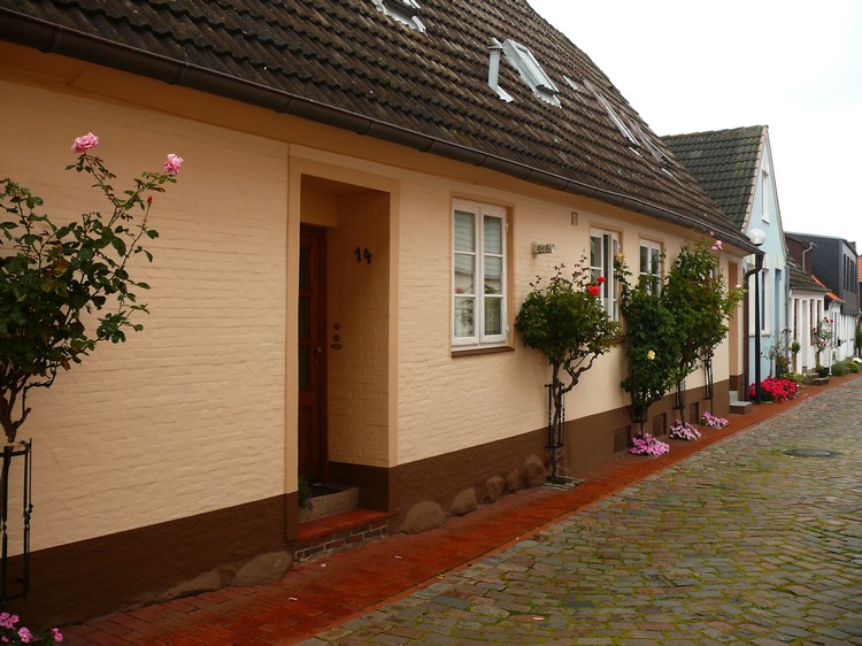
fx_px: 871
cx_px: 431
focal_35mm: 35
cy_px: 323
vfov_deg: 40.7
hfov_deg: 52.6
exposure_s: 1/50
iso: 100
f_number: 2.8
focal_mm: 7.4
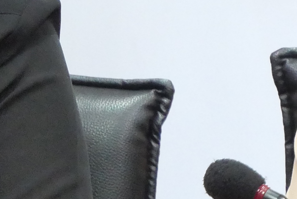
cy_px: -3
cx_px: 654
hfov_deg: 3.7
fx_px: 4508
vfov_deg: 2.5
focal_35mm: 546
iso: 3200
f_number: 6.3
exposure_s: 1/20
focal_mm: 50
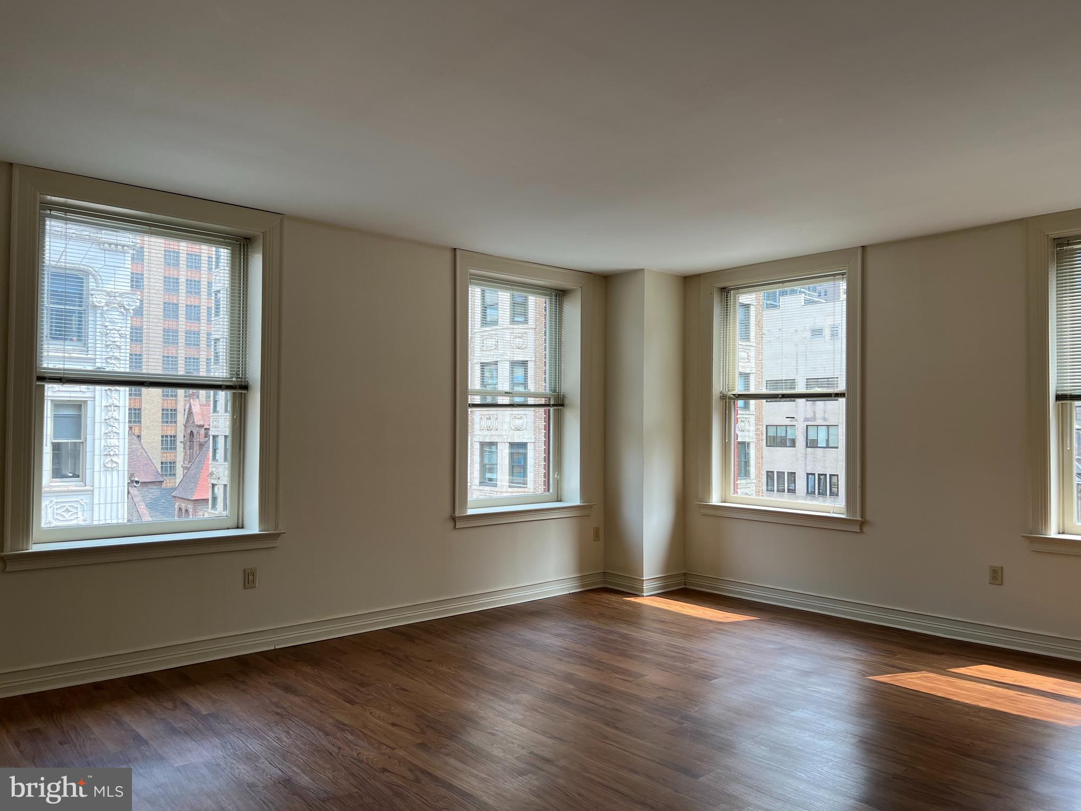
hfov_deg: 67.3
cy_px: 406
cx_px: 540
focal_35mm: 26
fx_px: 812
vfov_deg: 53.1
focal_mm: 5.7
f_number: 1.5
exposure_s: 1/353
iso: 50
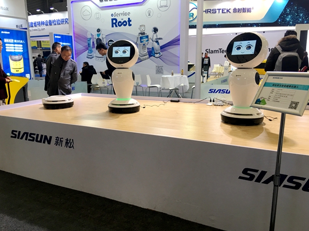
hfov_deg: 60.0
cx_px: 153
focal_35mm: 30
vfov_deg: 46.8
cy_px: 118
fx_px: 268
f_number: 2.2
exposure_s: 1/33
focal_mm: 4.15
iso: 32
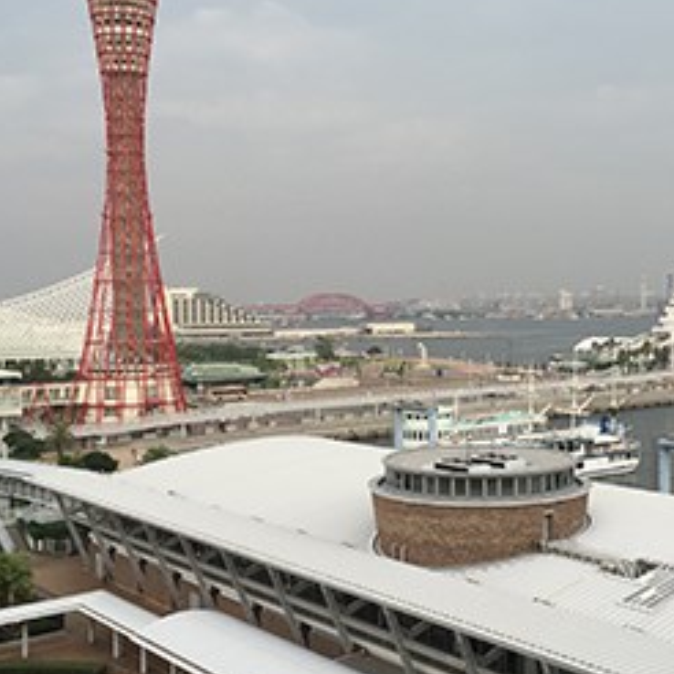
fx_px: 1035
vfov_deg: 36.1
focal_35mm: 47
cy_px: 345
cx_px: 425
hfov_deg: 35.8
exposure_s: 1/408
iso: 32
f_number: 2.2
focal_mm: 4.15
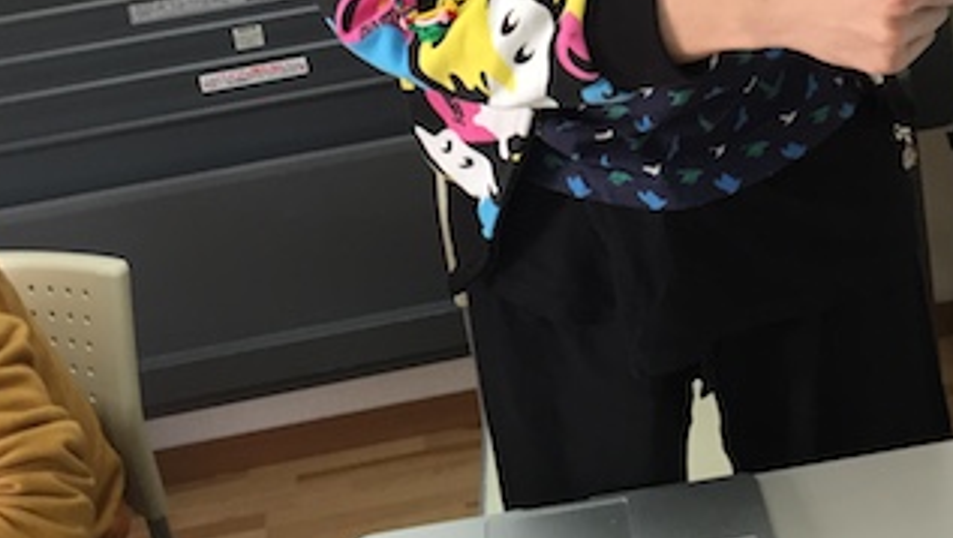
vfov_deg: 17.5
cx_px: 573
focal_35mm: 65
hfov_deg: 32.2
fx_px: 1644
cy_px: -159
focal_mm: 4.15
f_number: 2.2
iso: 40
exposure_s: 1/33
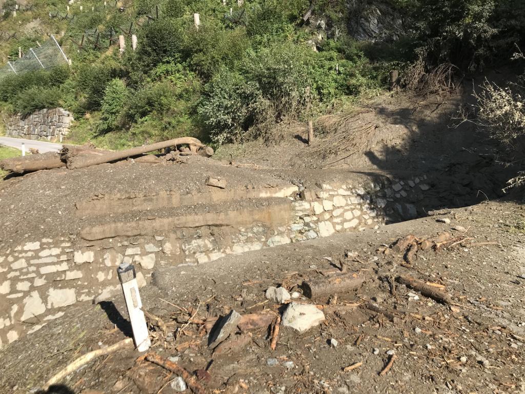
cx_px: 262
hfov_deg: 63.4
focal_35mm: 28
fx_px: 425
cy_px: 197
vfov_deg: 49.7
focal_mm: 3.99
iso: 20
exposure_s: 1/1053
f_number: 1.8
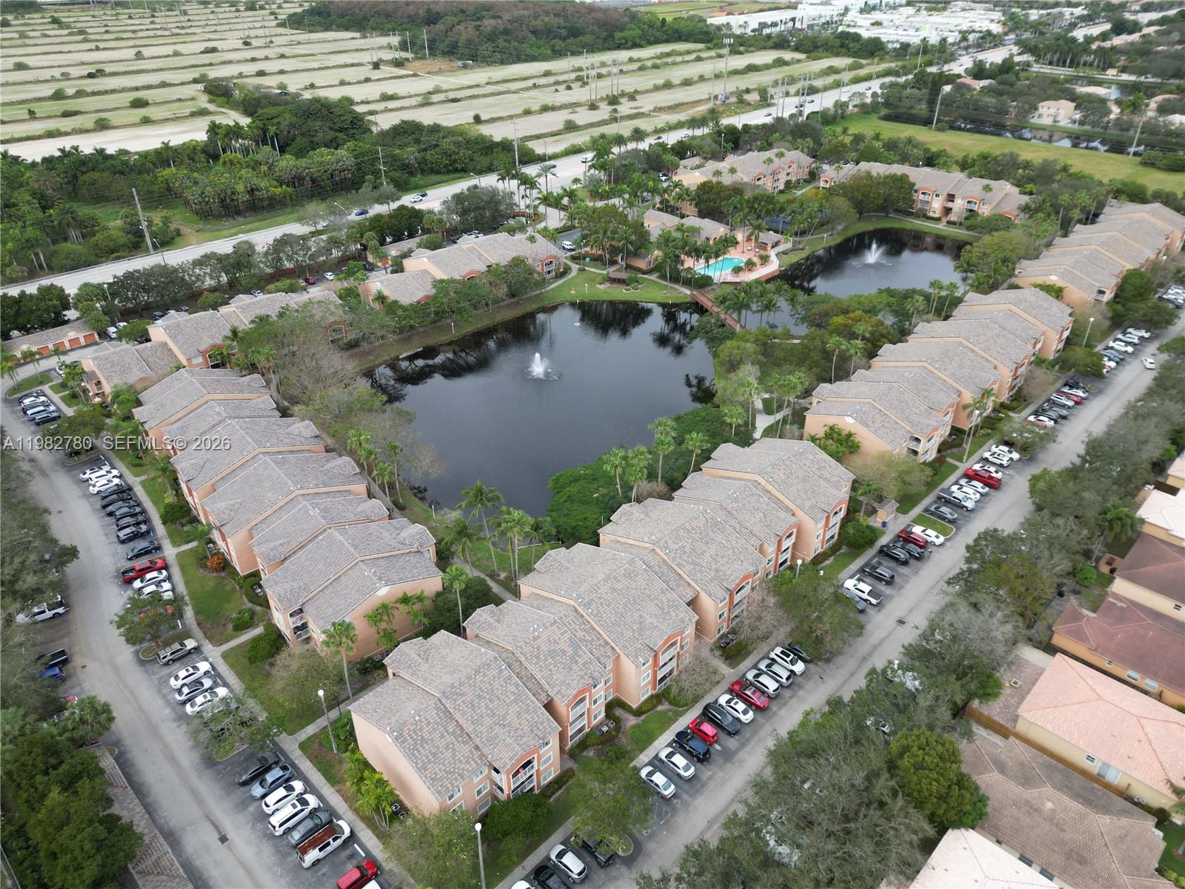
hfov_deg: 71.6
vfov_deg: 56.8
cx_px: 592
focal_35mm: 24
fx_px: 822
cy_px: 444
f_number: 1.7
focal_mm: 6.72
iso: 120
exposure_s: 1/800
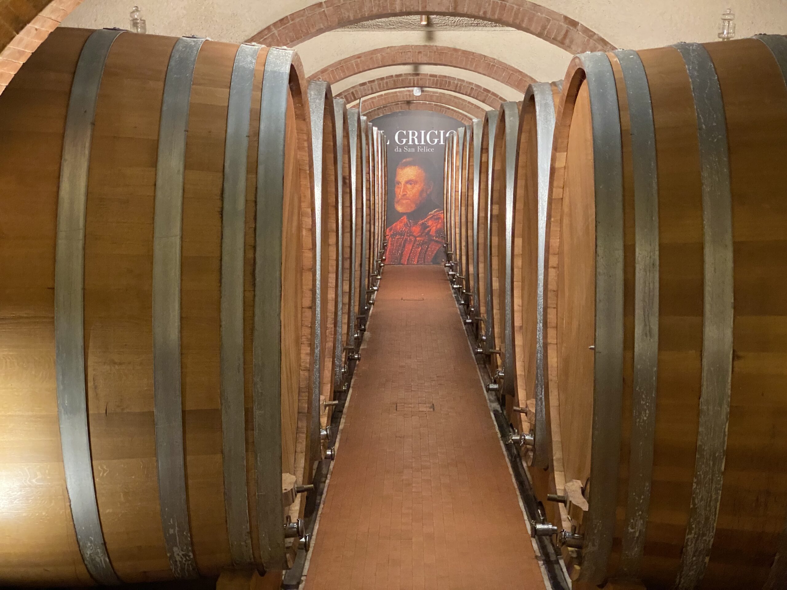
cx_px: 394
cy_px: 295
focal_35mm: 52
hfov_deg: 36.8
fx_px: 1182
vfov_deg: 28.0
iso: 640
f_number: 2
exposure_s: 1/33
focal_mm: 6
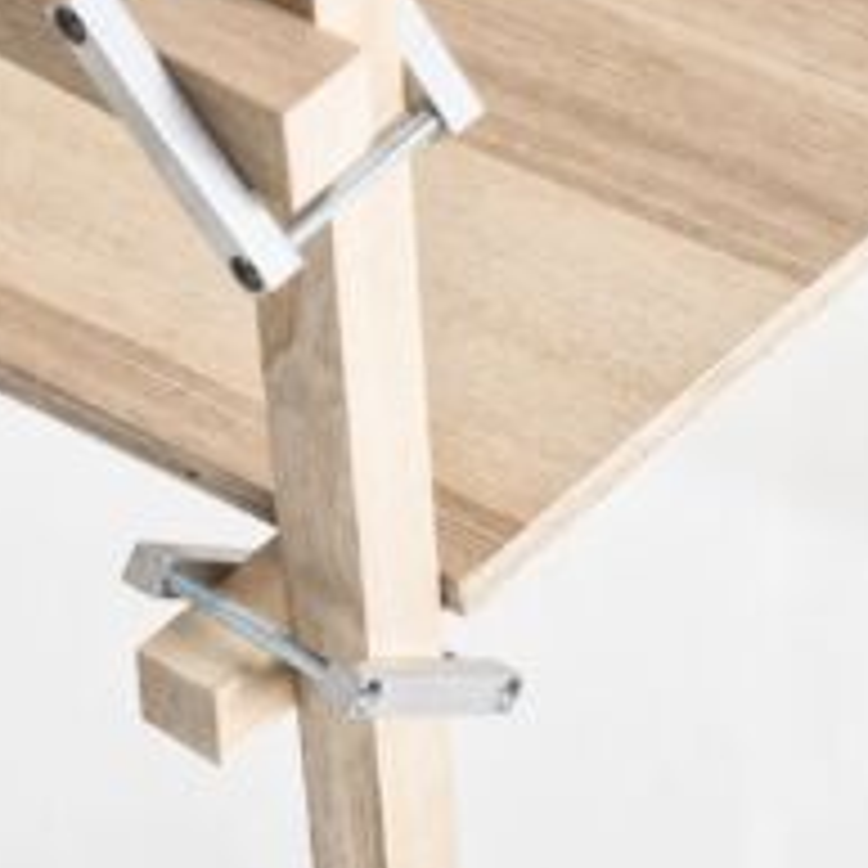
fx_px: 4766
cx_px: 470
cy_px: 319
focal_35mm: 168
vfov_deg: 10.4
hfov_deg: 10.4
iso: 100
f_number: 6.3
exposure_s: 1/200
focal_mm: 85
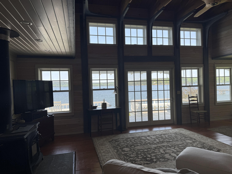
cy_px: 87
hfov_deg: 71.6
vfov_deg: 56.8
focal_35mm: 24
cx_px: 116
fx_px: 161
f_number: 1.78
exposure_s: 1/414
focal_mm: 6.76
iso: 80
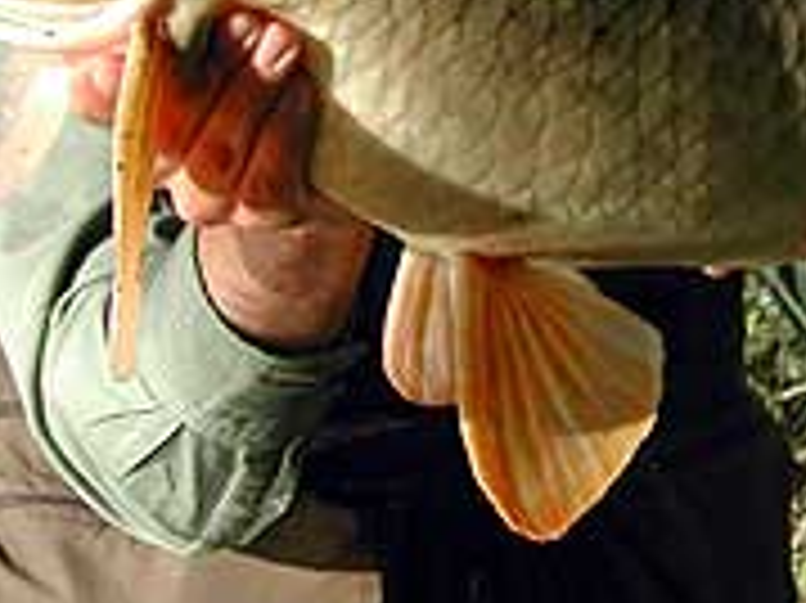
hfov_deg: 12.4
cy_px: -124
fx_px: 3700
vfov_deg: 9.2
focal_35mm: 159
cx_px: 684
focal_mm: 12.2
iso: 100
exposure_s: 1/585
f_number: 3.4
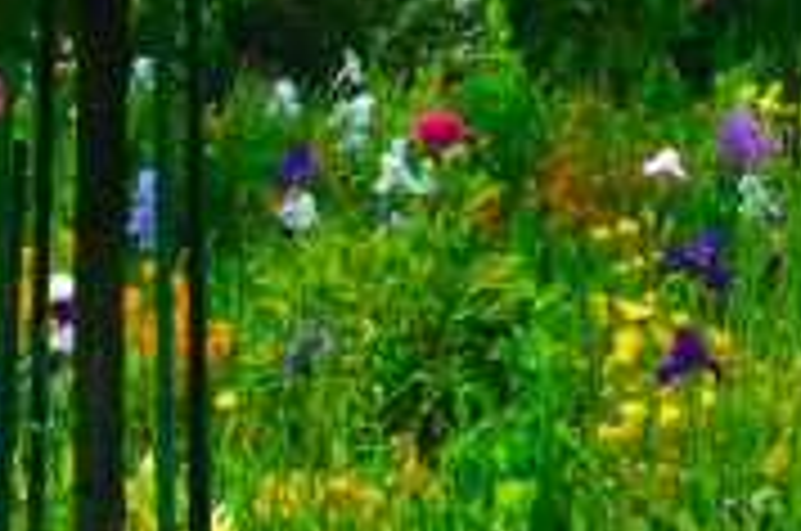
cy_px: -130
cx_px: 284
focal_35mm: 97
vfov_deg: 13.6
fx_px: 2154
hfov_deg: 21.0
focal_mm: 18
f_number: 11
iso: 125
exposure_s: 1/125
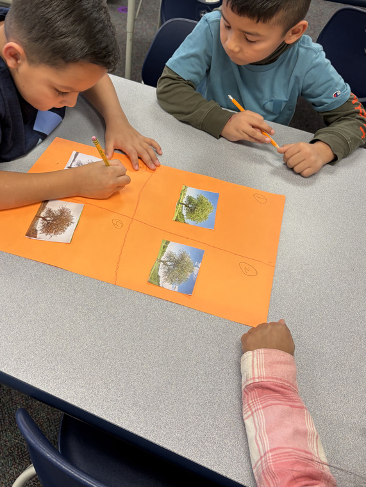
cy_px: 196
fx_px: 493
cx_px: 160
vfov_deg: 52.3
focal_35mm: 35
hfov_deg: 40.6
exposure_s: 1/60
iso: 100
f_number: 1.6
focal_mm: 5.96
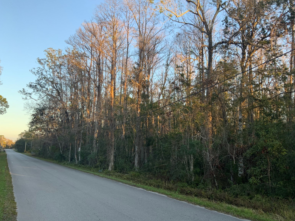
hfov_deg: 60.0
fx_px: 256
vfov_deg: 46.8
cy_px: 109
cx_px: 150
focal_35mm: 30
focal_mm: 3
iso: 16
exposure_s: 1/216
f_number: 1.8
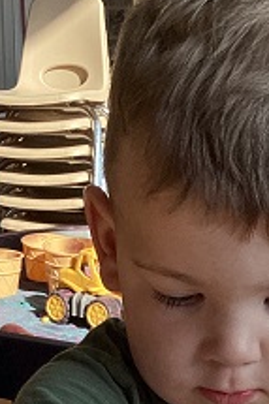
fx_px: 1123
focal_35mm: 100
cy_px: 496
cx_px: 181
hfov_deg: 13.6
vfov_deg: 19.2
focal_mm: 3.3
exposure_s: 1/375
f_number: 2.4
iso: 25
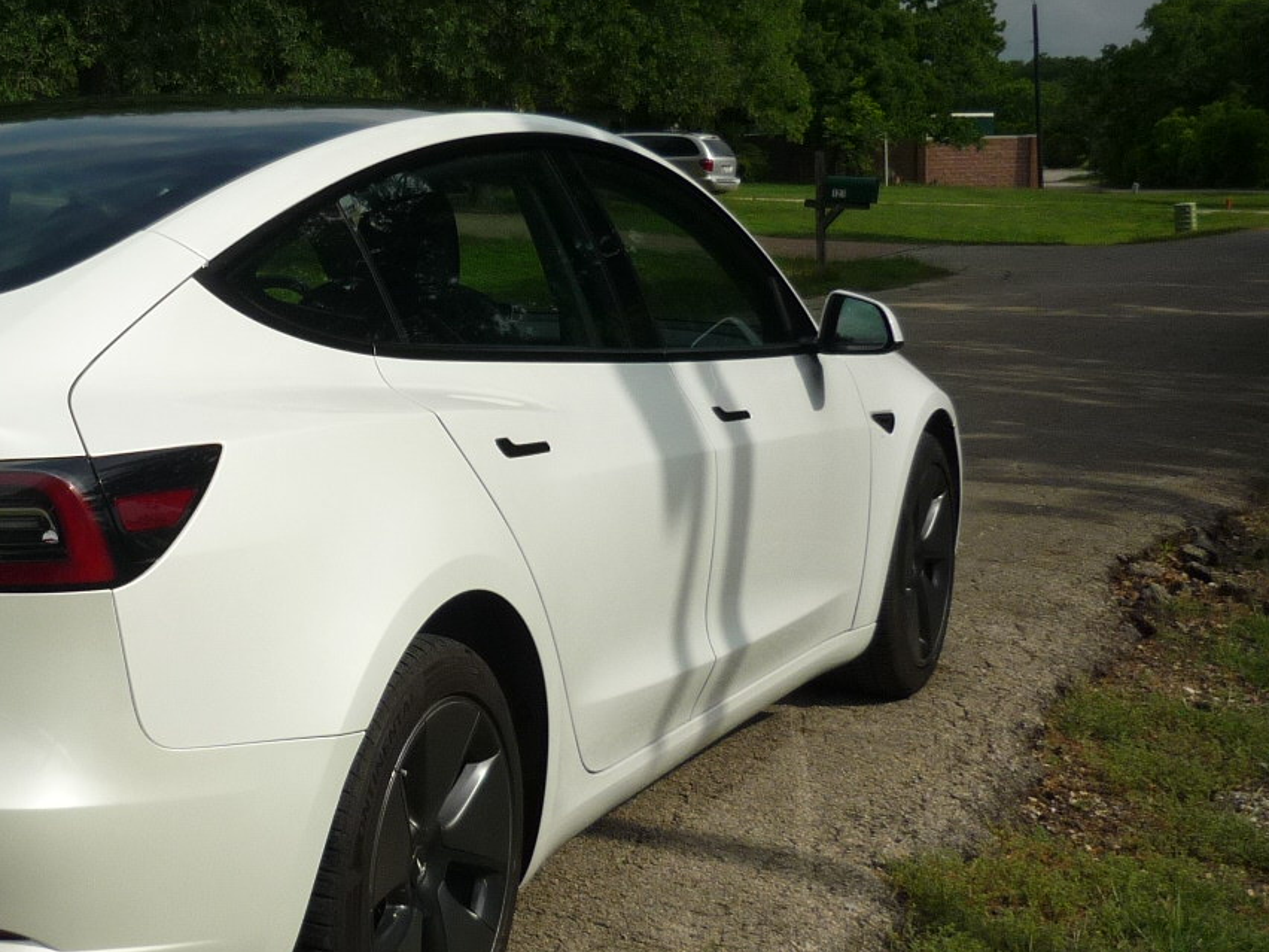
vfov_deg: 23.6
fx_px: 2273
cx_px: 155
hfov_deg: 30.0
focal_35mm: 62
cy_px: 460
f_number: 8
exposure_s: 1/400
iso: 100
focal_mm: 5.5
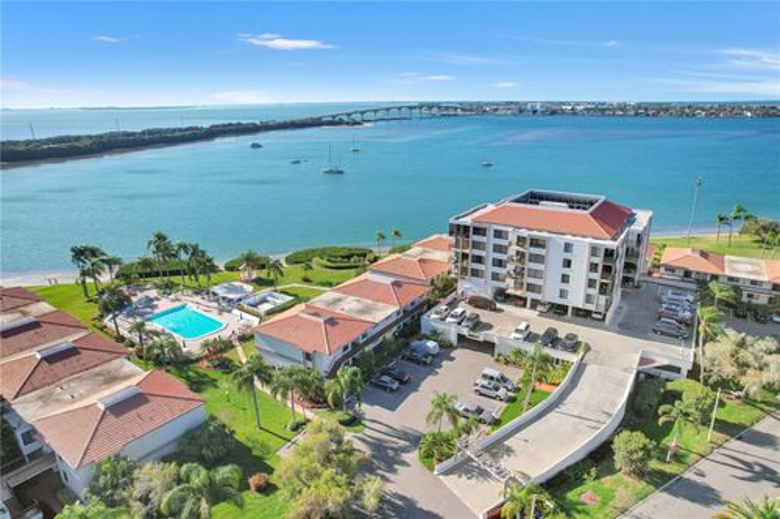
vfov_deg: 57.2
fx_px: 476
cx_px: 390
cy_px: 260
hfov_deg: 78.6
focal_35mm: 22
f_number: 2.8
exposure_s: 1/1250
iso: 100
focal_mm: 8.38
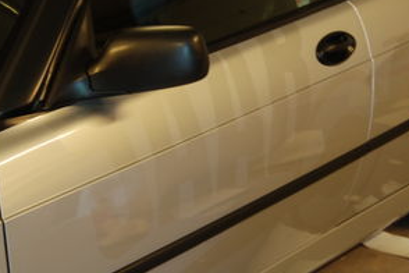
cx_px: 296
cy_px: 114
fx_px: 1113
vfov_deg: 14.0
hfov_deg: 20.7
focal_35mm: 98
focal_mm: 30
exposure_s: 1/5
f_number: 4.5
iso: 100
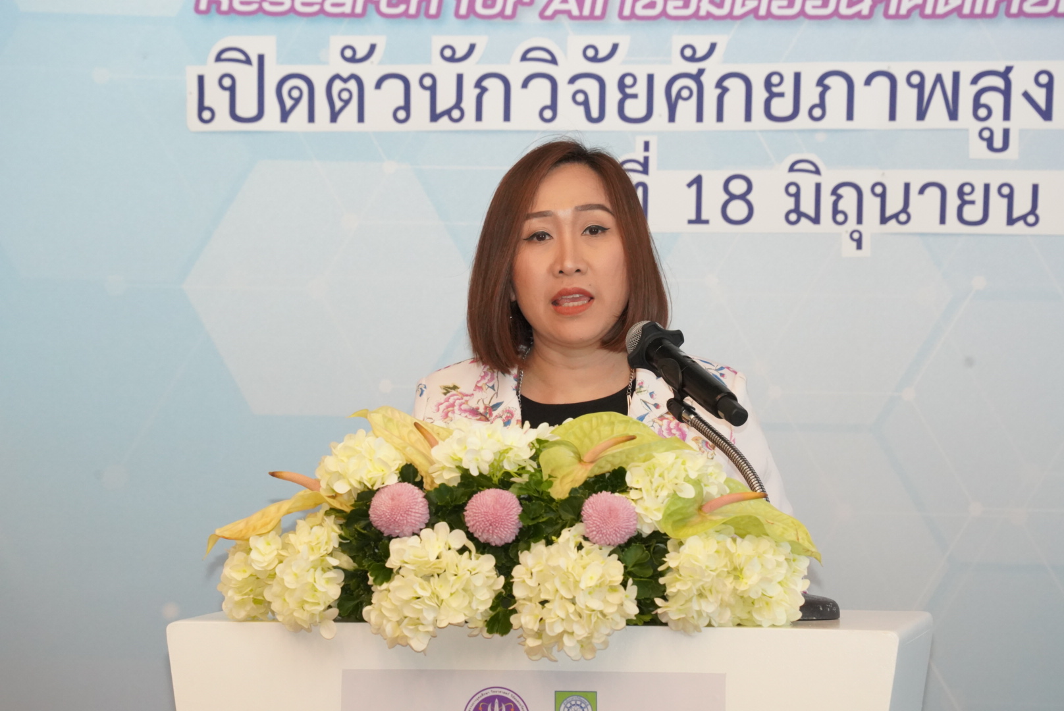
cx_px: 532
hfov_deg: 11.7
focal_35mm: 175
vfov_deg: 7.9
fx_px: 5176
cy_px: 356
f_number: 8
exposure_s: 1/125
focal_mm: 175
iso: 8000
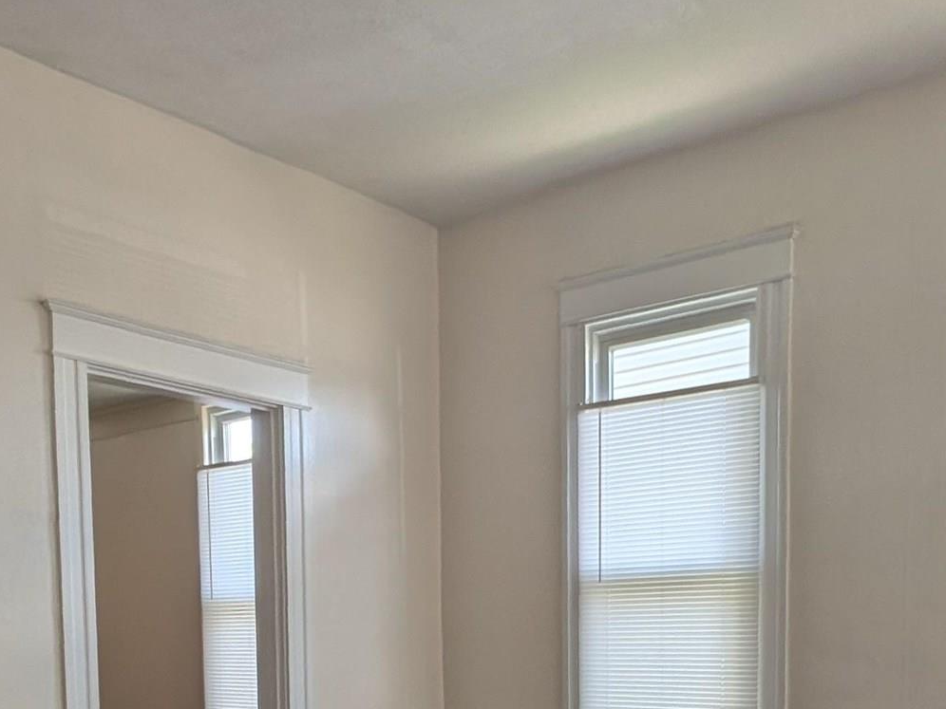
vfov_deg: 32.0
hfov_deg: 46.5
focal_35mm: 40
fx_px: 1093
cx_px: 568
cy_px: 770
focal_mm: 1.95
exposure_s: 1/103
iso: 45
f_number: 2.2
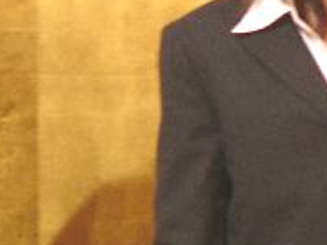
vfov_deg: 2.6
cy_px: 94
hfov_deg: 3.5
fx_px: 5309
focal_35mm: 562
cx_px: 351
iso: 100
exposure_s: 1/25
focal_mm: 26.3
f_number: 2.8
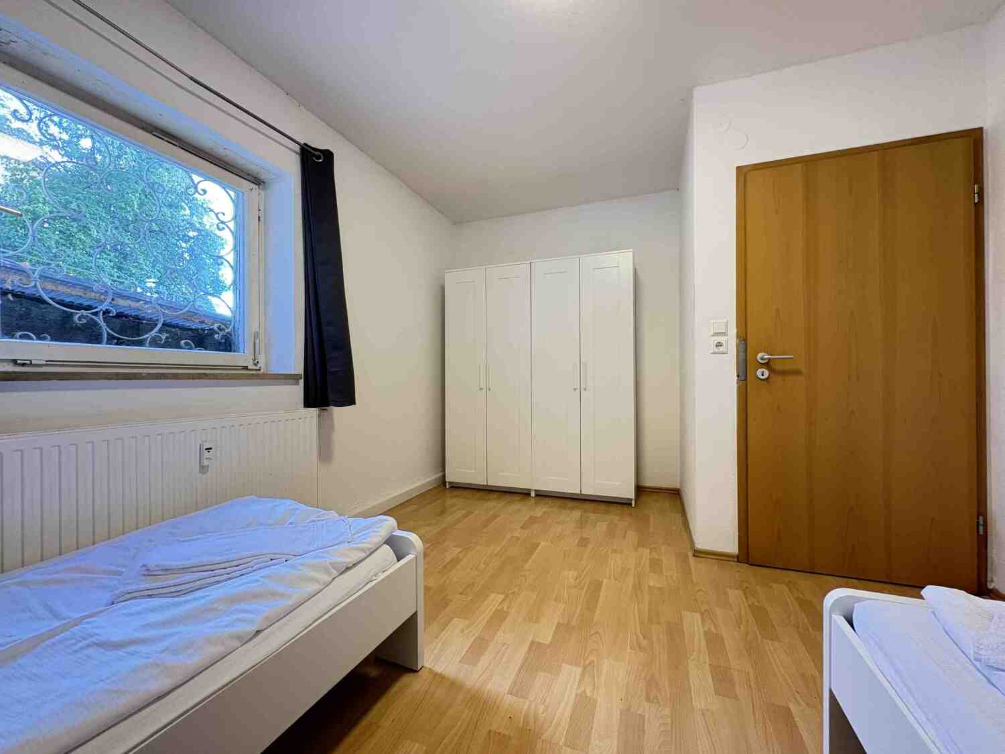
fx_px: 406
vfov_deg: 85.7
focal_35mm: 14
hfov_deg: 102.1
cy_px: 377
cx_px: 502
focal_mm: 2.22
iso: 250
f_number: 2.2
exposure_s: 1/64
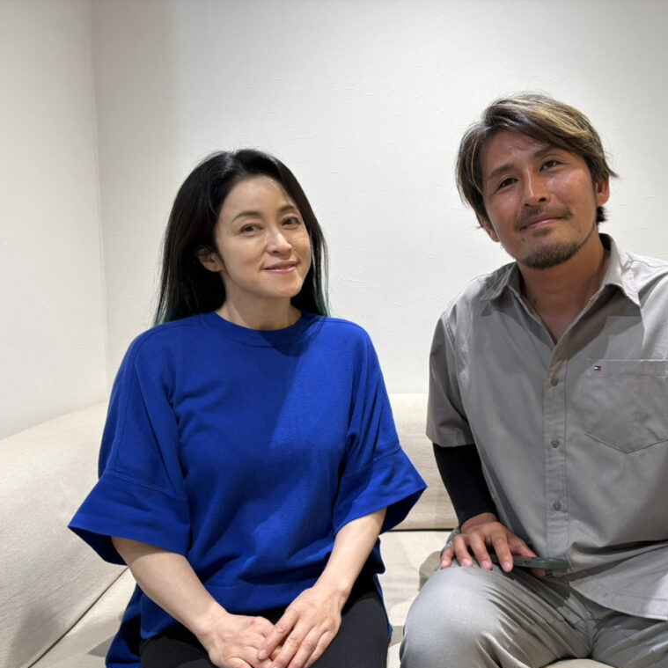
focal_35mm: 31
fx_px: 677
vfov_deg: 52.5
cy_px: 336
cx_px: 429
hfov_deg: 51.8
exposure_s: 1/50
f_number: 1.6
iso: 100
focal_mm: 5.96
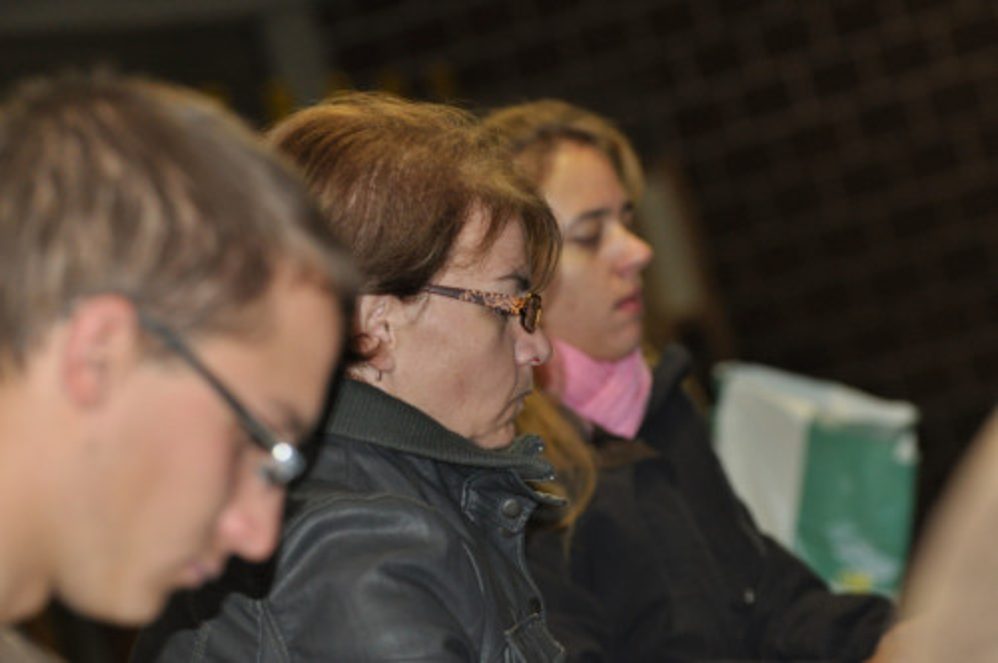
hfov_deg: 11.2
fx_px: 5067
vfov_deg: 7.5
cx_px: 499
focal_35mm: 183
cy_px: 332
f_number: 4.8
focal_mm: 122
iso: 800
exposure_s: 1/60
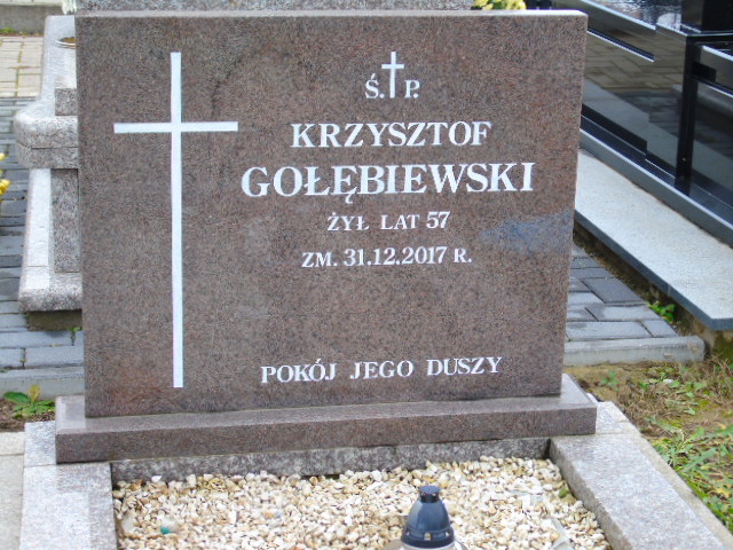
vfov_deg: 20.7
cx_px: 366
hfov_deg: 27.4
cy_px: 275
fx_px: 1503
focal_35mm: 71
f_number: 4.7
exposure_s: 1/30
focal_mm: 13
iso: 80
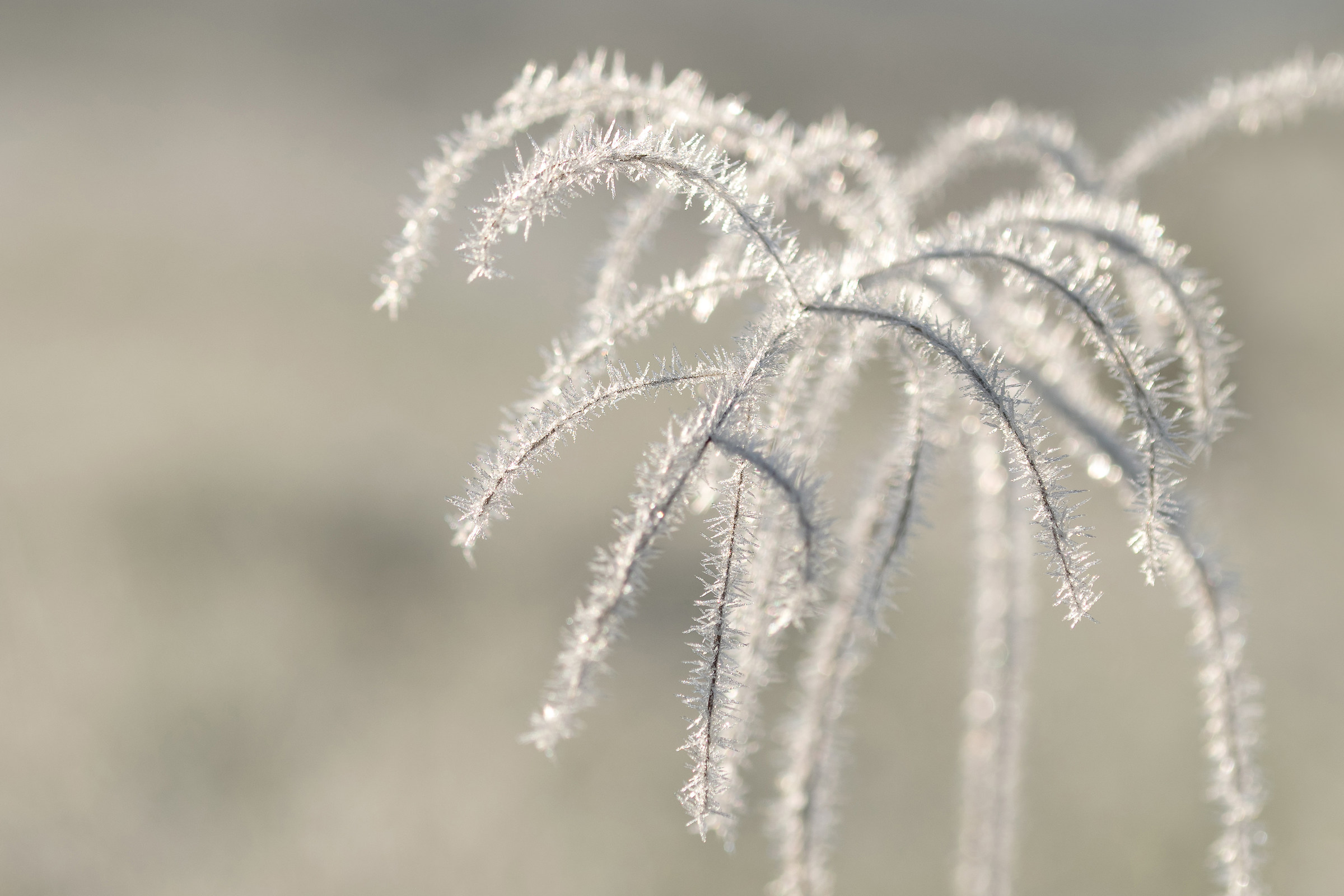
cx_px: 672
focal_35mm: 158
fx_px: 5880
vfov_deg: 8.7
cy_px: 448
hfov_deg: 13.0
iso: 100
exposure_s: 1/800
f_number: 6.3
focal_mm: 105
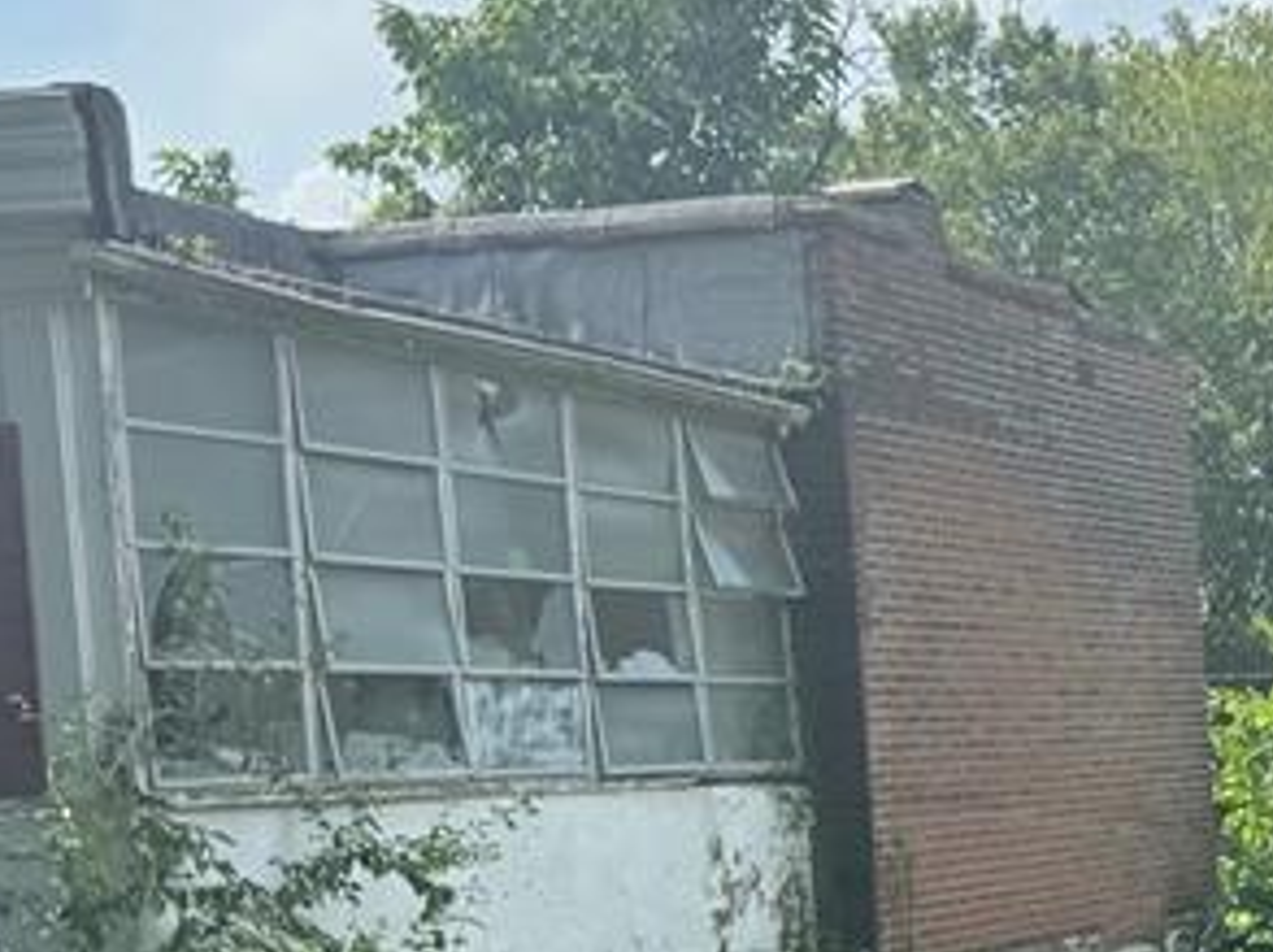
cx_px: 1829
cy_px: 895
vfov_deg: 17.2
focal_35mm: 84
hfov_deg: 20.4
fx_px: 3085
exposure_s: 1/2331
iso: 80
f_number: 1.78
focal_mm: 6.76
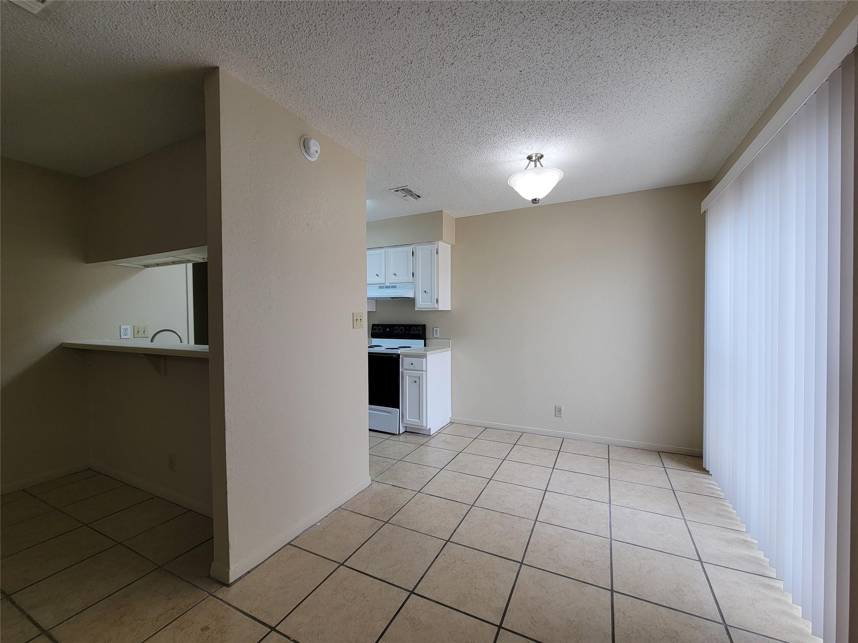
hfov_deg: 106.2
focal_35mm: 13
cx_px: 429
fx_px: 322
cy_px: 322
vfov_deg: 89.9
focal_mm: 2.2
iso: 50
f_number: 2.2
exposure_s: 1/138
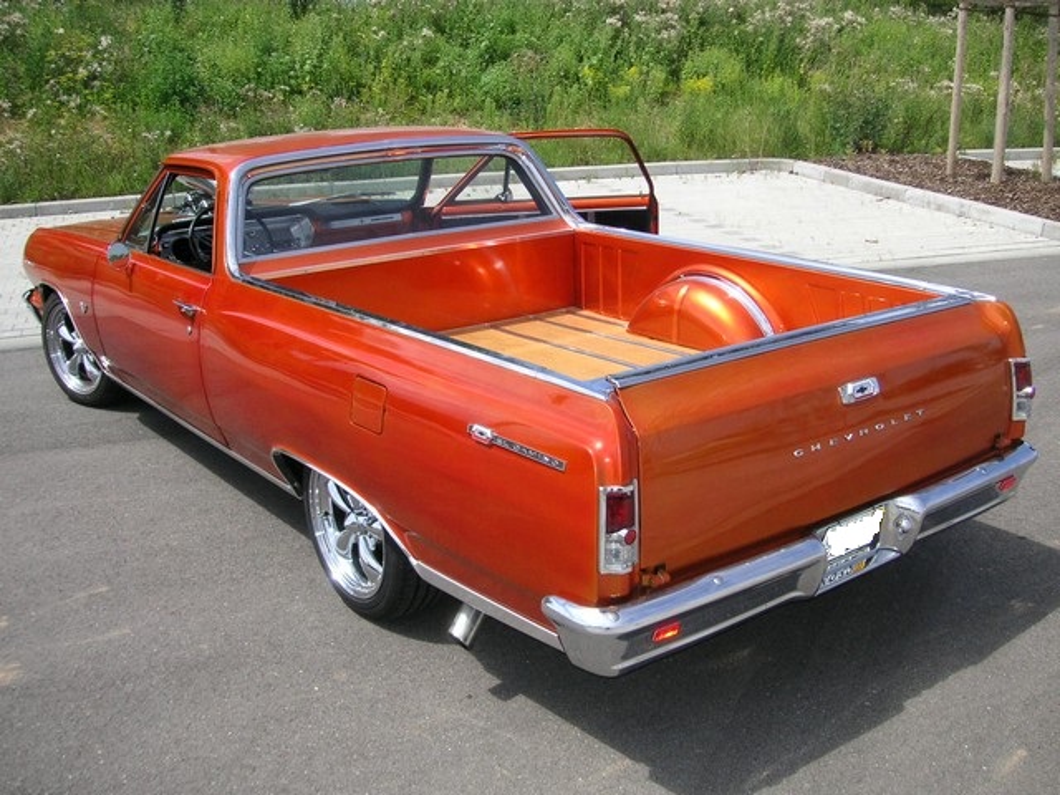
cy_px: 398
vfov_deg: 38.7
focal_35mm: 37
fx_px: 1133
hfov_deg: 50.1
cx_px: 530
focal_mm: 6.1
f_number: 2.8
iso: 50
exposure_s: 1/1000
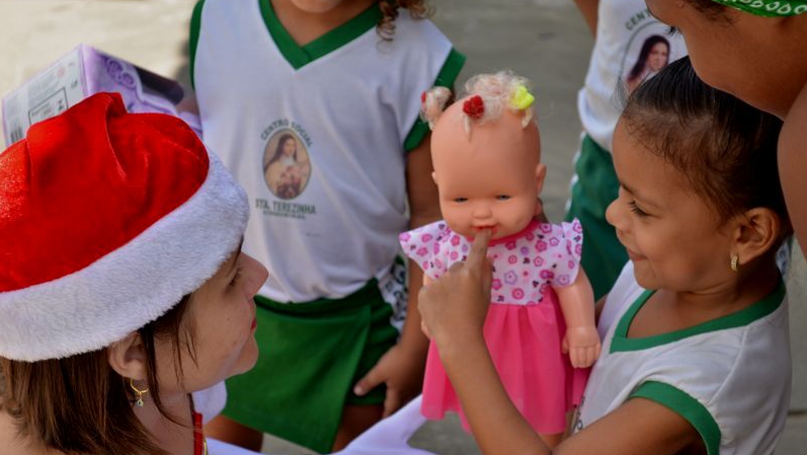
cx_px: 403
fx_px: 1852
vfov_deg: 14.0
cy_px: 254
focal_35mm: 87
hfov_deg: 24.6
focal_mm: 55
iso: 100
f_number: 5.6
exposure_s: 1/160
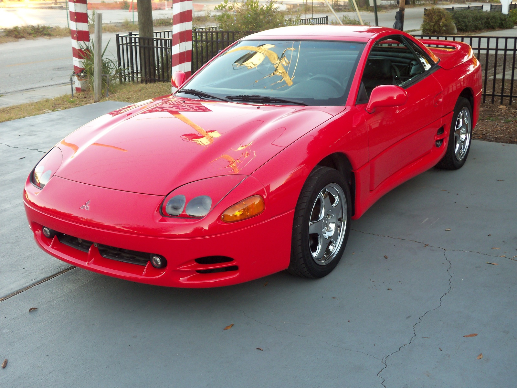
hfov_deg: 44.8
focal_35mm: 42
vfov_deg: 34.3
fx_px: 627
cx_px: 258
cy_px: 194
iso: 80
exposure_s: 1/50
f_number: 3.2
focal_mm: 7.1
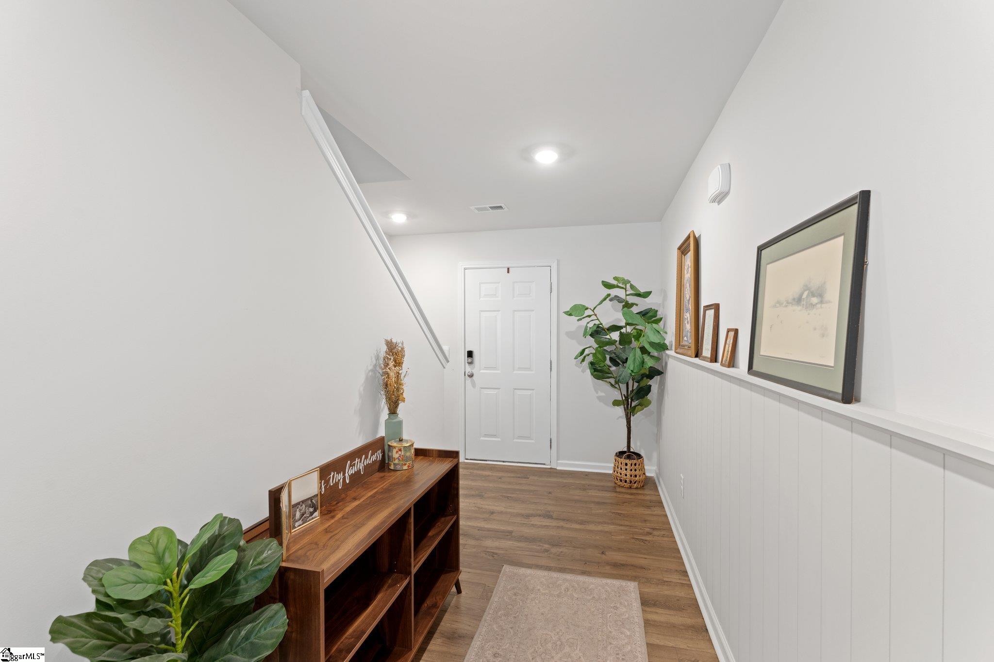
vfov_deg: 73.7
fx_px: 442
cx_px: 497
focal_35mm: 16
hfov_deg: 96.7
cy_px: 331
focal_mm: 16
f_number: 8
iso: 320
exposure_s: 1/1.25
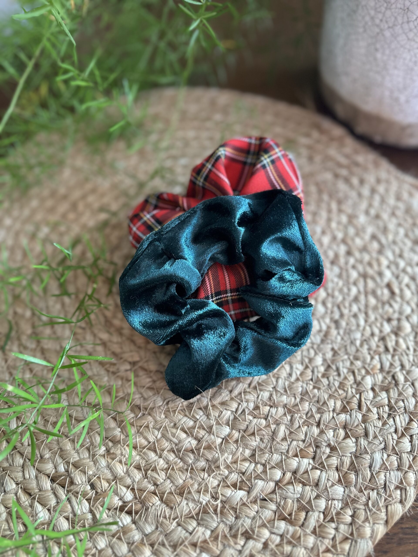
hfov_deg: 56.8
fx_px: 386
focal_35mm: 24
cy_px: 278
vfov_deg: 71.6
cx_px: 209
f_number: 1.78
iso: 250
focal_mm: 6.86
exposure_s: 1/86
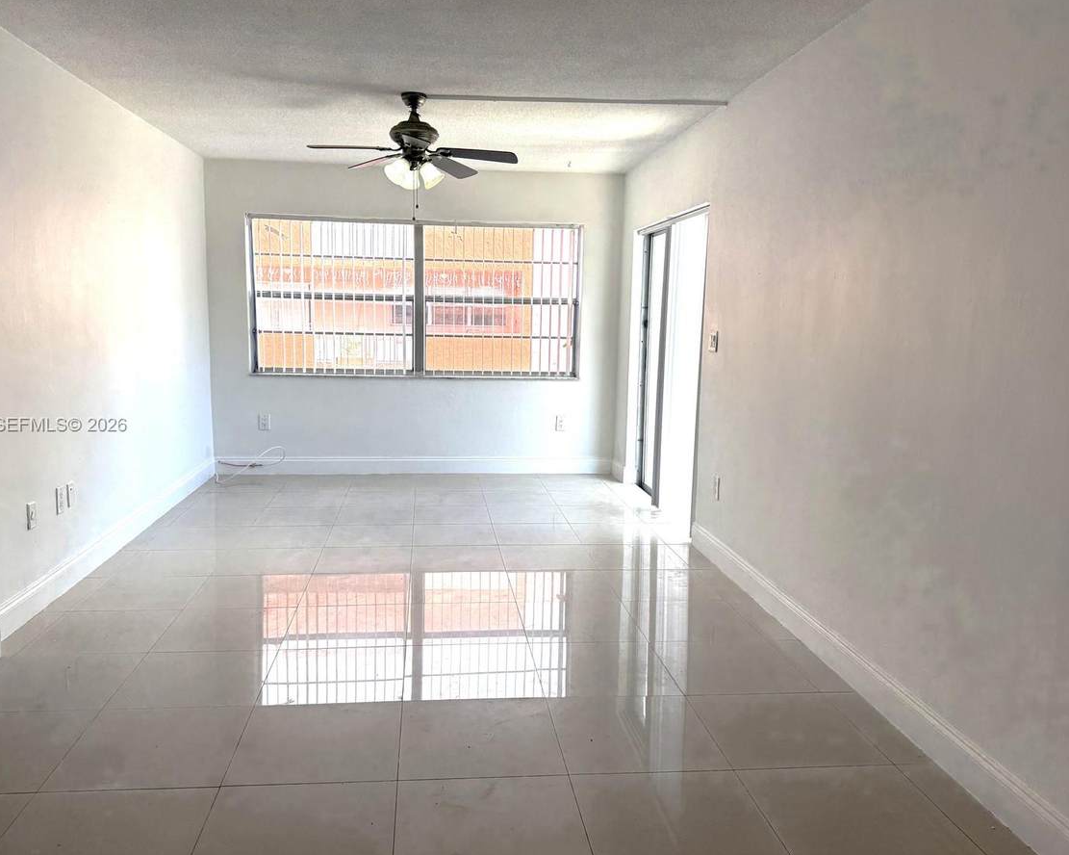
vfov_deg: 53.2
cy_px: 426
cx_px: 502
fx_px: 854
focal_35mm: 27
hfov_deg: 64.0
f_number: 1.78
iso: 100
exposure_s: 1/920
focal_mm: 6.76
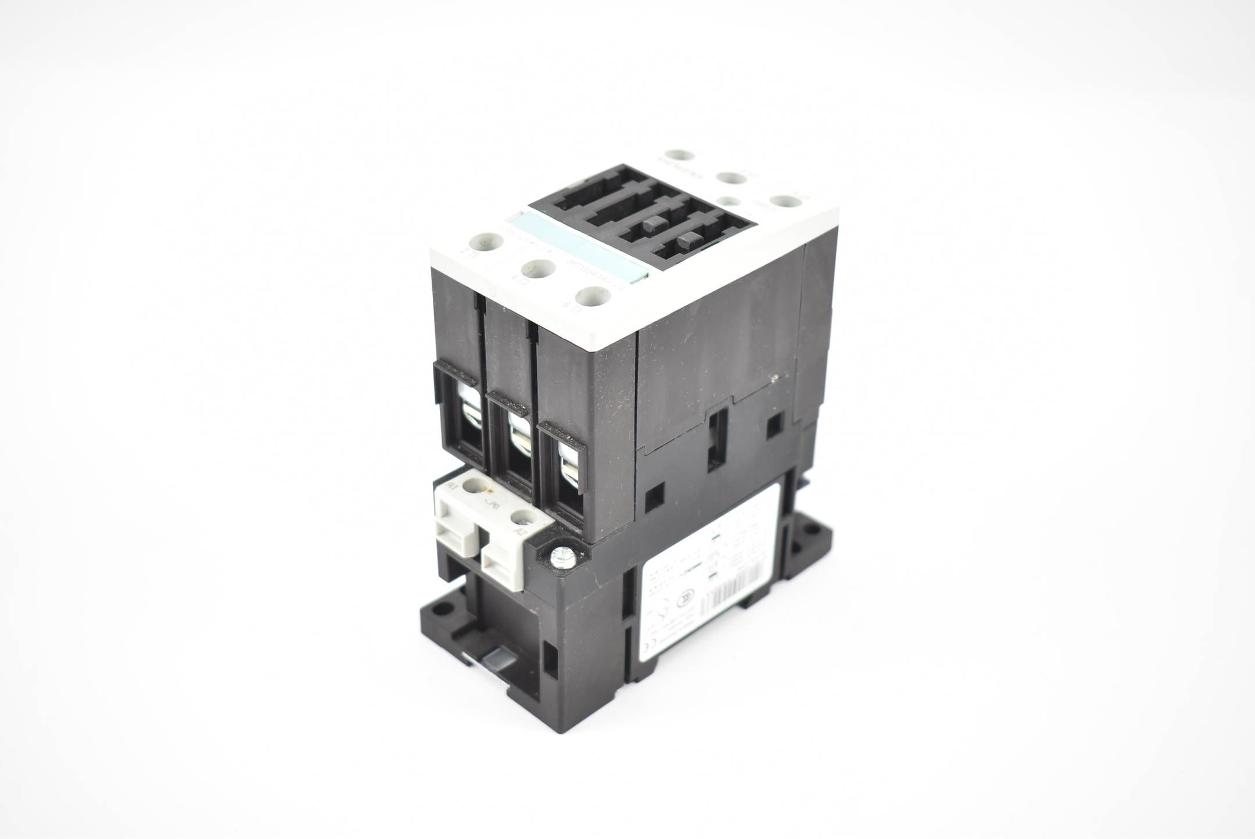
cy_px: 420
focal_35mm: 51
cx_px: 628
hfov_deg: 38.9
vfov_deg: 26.5
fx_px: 1779
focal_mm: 34
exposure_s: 1/50
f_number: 4.5
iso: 400
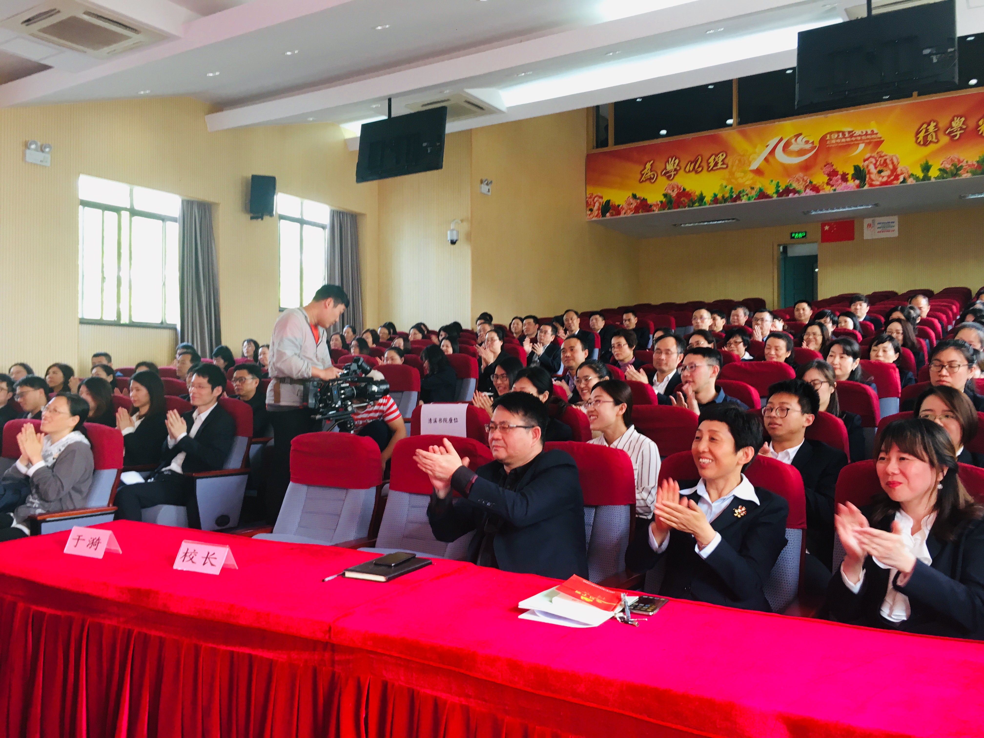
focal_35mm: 29
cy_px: 369
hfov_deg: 61.7
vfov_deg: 48.2
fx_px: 824
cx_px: 492
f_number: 2.2
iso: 64
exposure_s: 1/33
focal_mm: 4.15
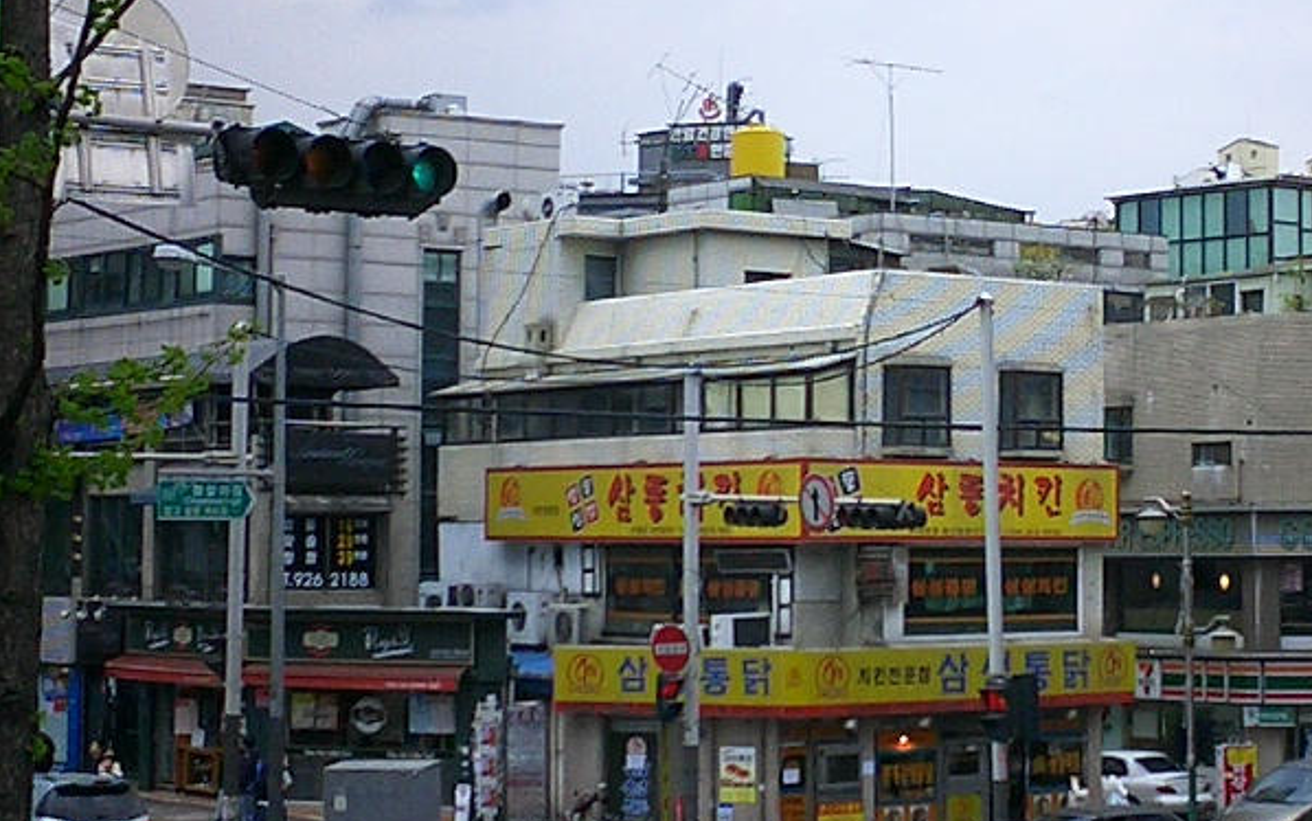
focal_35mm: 84
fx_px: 3004
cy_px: 378
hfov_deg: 24.4
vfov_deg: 15.6
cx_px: 963
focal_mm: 5.6
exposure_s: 1/320
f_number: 3.5
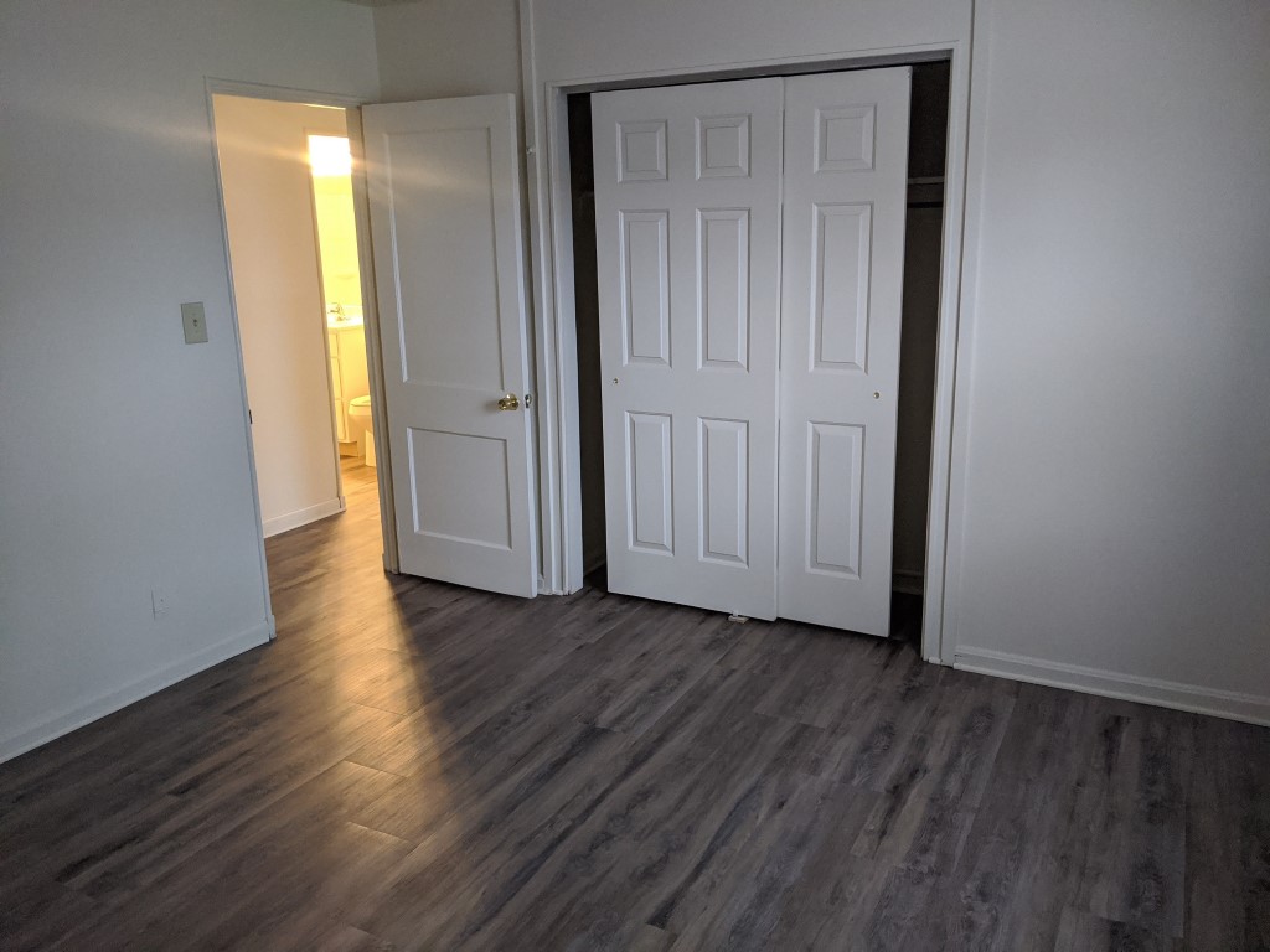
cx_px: 635
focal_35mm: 27
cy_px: 476
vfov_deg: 51.4
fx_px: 991
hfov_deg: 65.3
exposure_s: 1/40
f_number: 1.8
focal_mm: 4.44
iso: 364
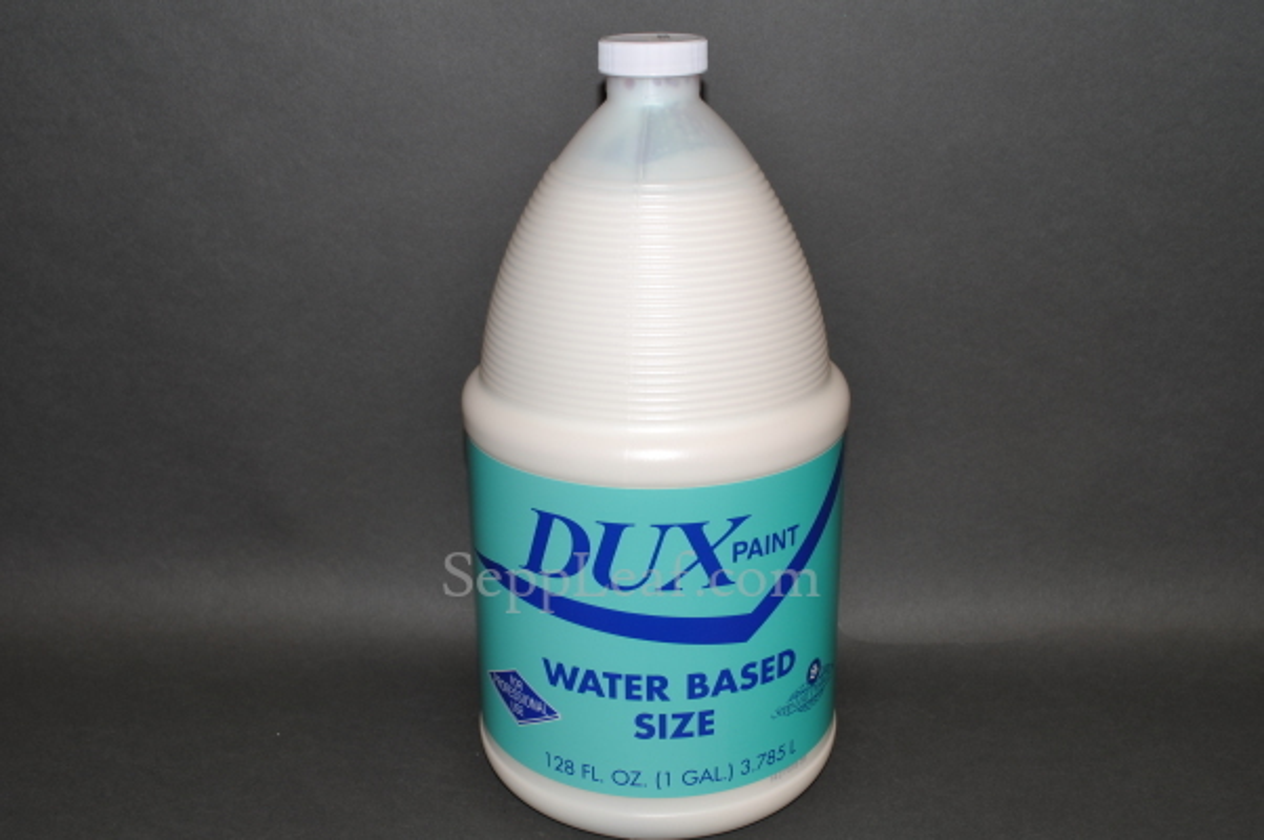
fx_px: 1368
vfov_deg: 34.1
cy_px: 420
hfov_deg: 49.6
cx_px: 632
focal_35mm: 39
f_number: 9
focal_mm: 26
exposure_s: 1/125
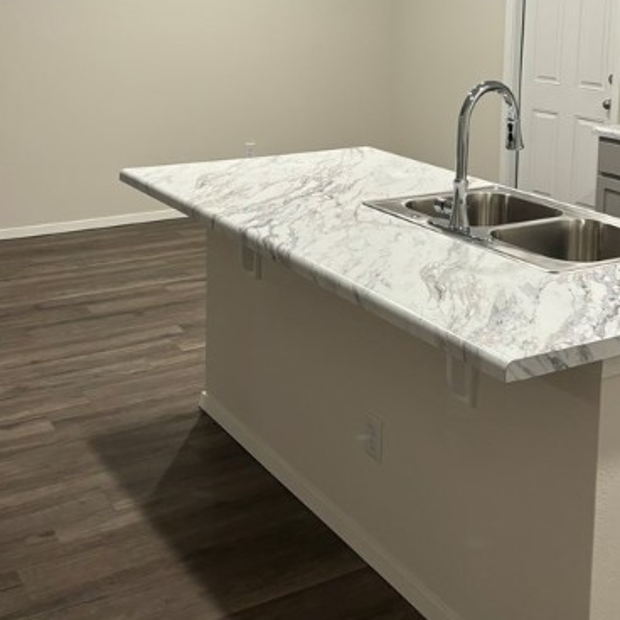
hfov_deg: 35.3
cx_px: 325
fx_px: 973
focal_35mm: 48
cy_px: 84
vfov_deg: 33.8
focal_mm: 5.96
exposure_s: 1/60
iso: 200
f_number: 1.6
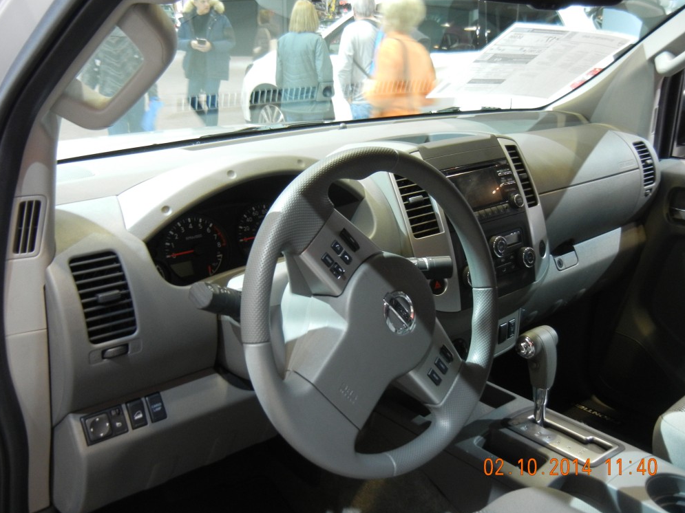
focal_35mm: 35
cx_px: 348
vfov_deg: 40.7
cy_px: 258
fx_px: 693
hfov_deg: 52.6
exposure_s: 1/17
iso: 400
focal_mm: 6.2
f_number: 3.6
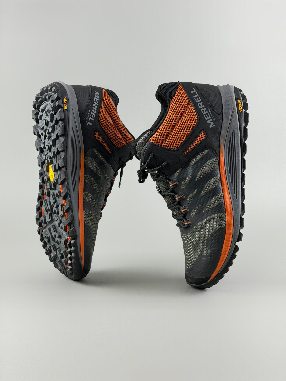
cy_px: 190
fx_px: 529
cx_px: 143
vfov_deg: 39.7
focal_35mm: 48
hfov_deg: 30.3
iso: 64
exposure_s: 1/254
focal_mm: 6.76
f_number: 1.78
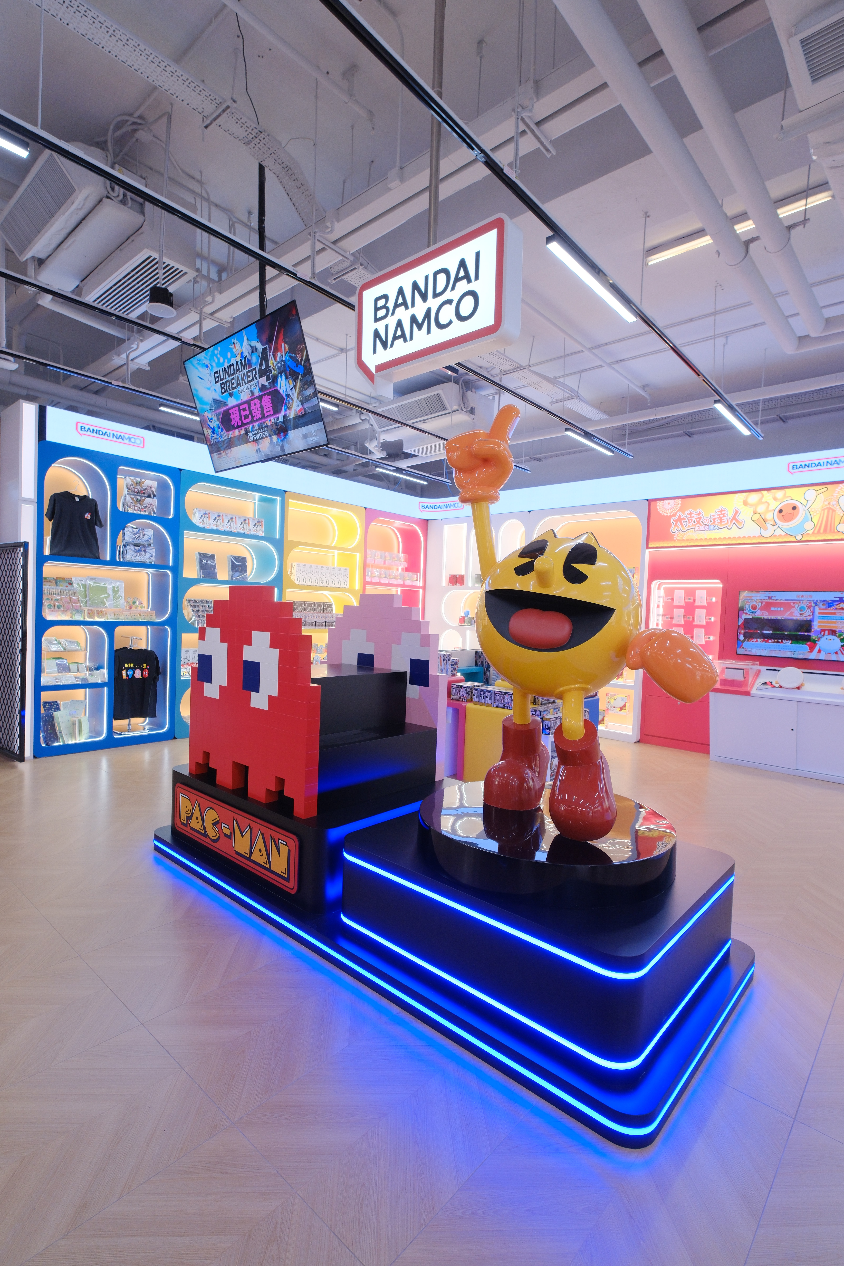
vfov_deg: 93.3
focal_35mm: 17
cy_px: 633
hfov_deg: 70.4
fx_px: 598
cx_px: 422
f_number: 3.6
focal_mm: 11.5
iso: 640
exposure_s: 1/100
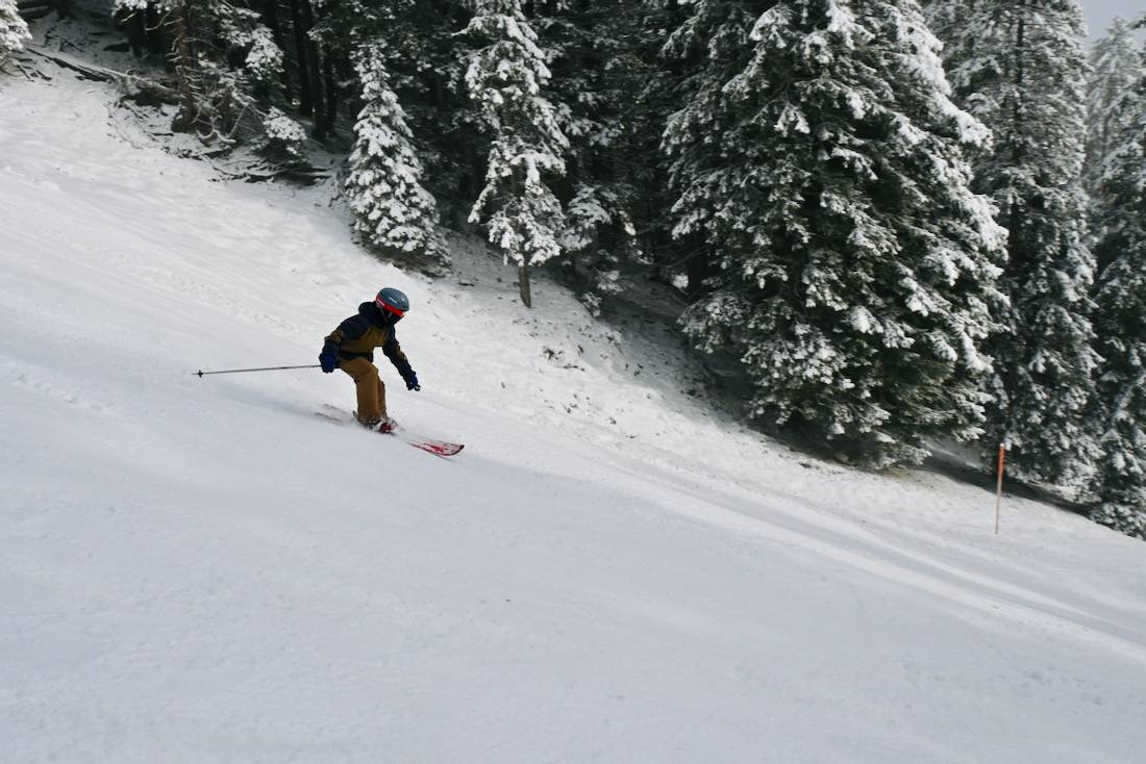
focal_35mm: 37
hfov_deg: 52.2
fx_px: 1170
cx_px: 573
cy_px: 382
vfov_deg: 36.2
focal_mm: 24.5
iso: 100
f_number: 8
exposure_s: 1/500
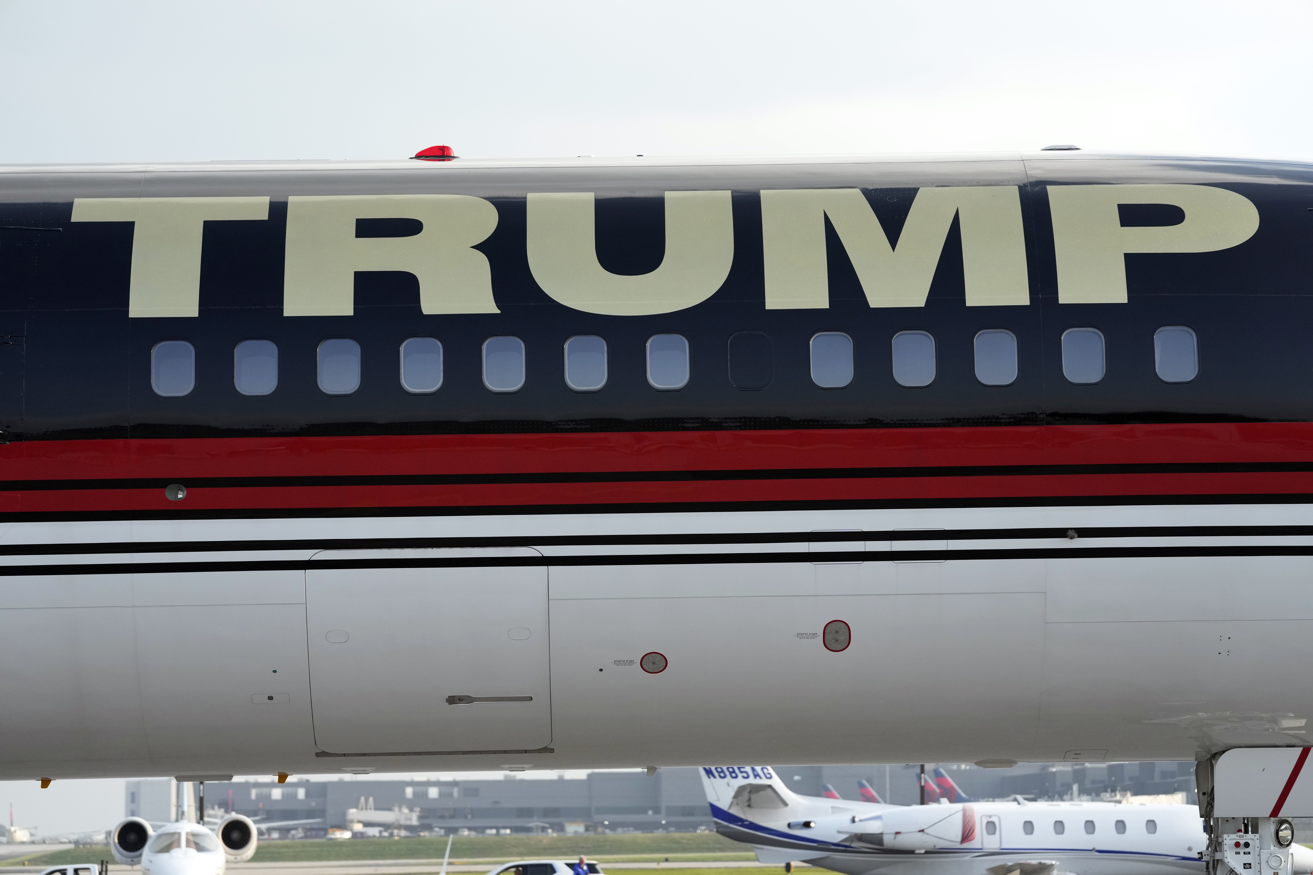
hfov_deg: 16.4
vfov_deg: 11.0
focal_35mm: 125
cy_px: 438
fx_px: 4559
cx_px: 656
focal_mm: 125
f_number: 5.6
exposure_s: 1/2000
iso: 1250
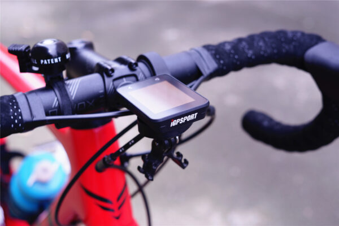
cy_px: 113
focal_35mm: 50
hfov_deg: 39.6
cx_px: 170
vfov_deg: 27.0
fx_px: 471
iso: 125
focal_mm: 50
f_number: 4.5
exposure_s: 1/80
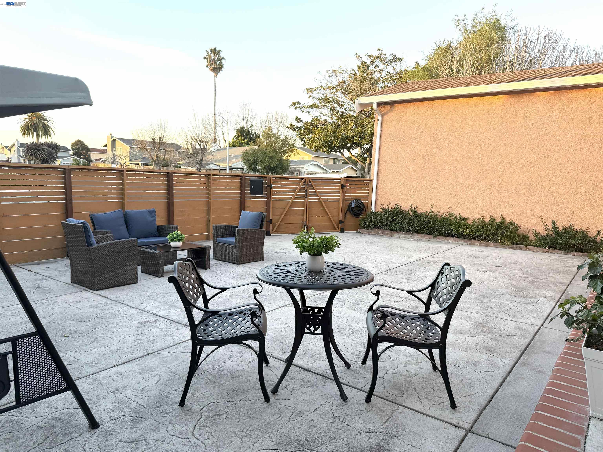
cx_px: 302
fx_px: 418
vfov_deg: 56.8
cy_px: 226
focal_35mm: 24
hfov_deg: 71.6
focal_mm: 6.76
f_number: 1.78
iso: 80
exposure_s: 1/341
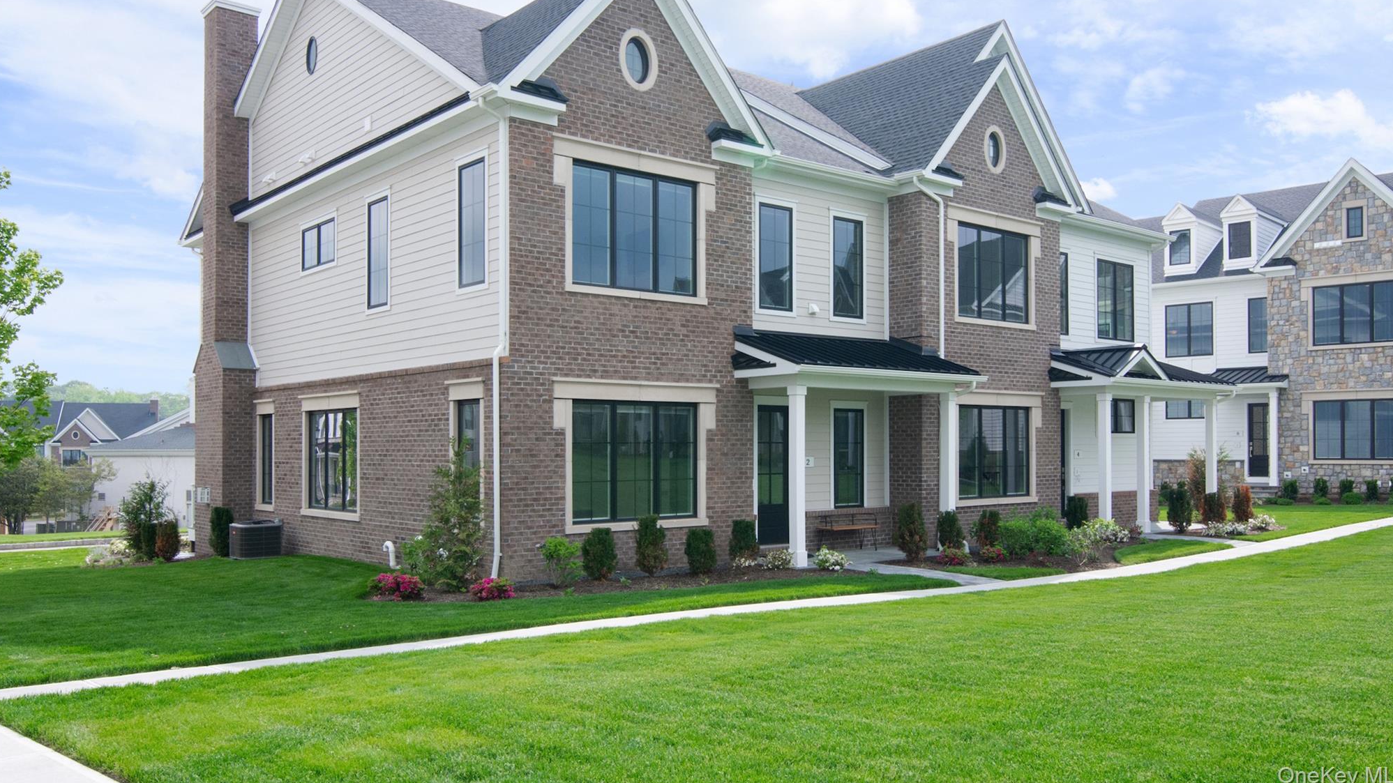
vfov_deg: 40.0
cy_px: 316
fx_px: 1071
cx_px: 705
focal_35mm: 29
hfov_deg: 66.1
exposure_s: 1/320
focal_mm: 18
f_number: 13
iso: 640
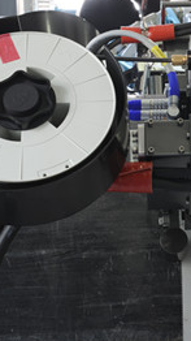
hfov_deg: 12.0
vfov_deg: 21.3
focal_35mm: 100
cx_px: 192
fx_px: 902
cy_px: 136
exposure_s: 2.5
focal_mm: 50
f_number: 22
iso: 200
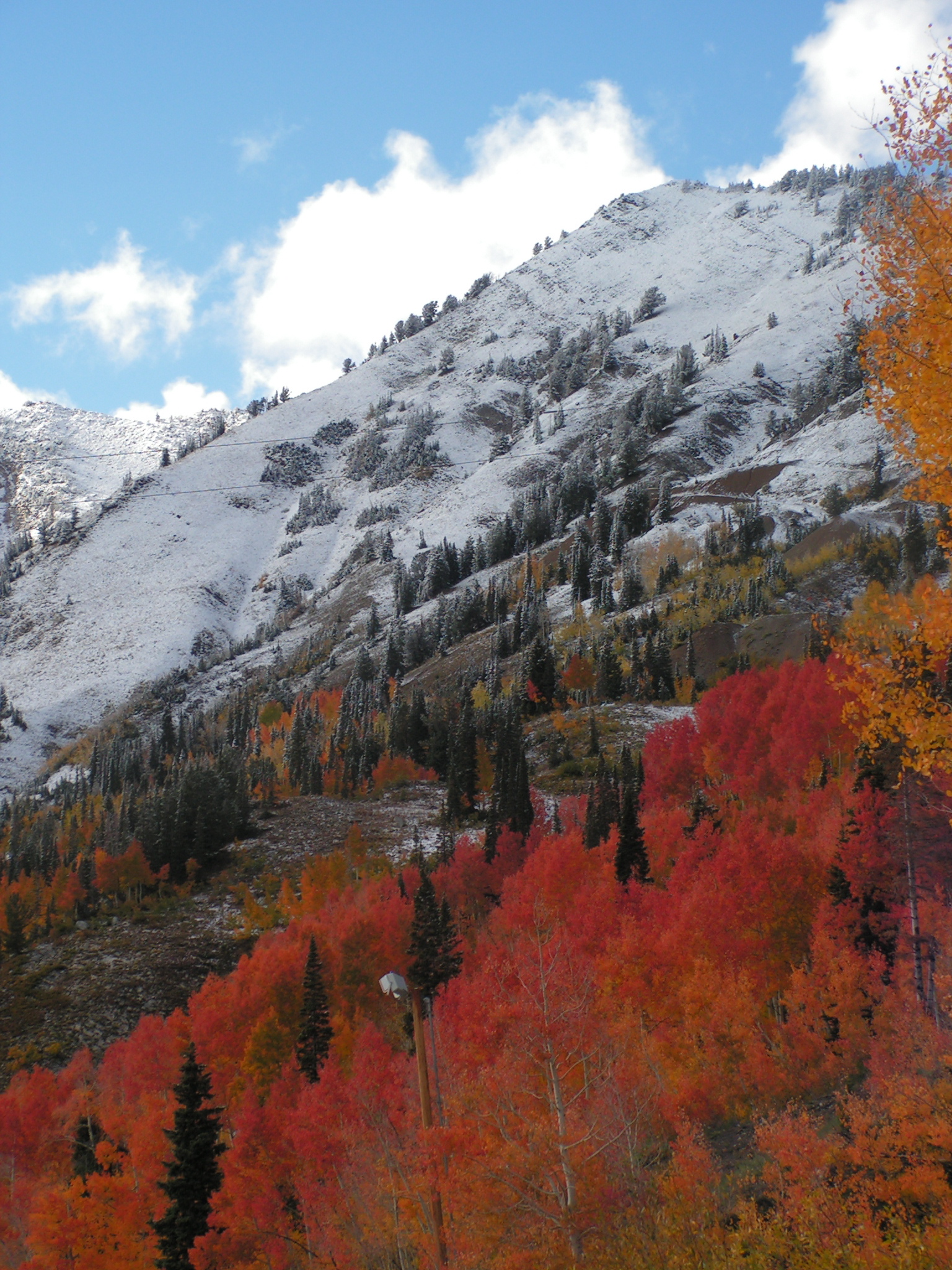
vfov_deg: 22.5
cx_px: 476
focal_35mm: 87
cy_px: 635
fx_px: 3190
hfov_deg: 17.0
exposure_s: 1/500
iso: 64
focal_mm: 14.5
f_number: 3.3
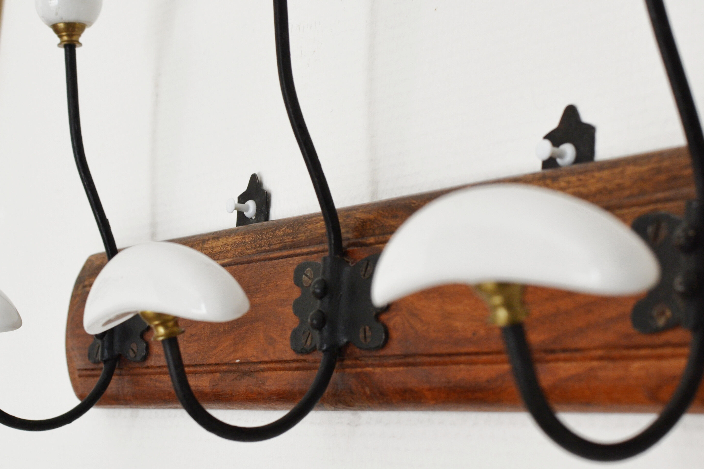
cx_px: 369
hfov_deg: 27.8
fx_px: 1421
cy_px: 249
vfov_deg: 18.7
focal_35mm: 73
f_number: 5.6
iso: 320
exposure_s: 1/125
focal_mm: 35
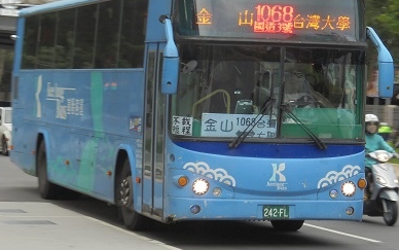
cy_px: 100
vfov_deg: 9.0
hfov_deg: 14.3
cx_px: 212
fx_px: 1589
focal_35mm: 146
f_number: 5.1
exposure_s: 1/40
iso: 100
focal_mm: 19.2
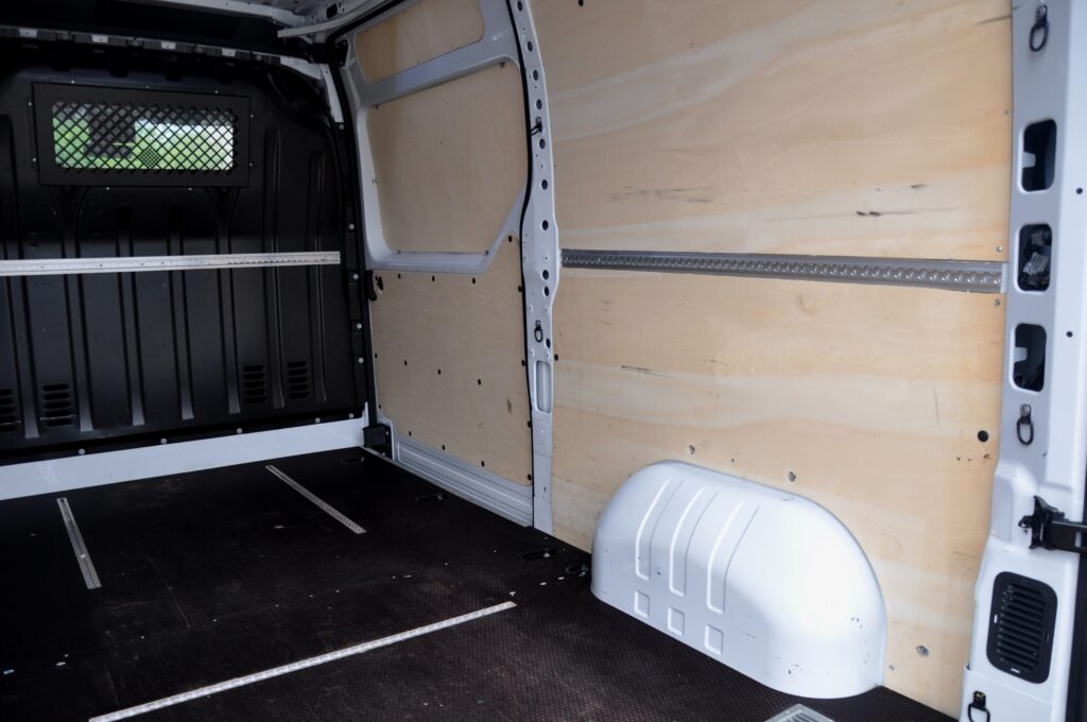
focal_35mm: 27
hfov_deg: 67.4
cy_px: 361
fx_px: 814
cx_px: 544
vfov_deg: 47.8
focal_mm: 18
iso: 500
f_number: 4
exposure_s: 1/60
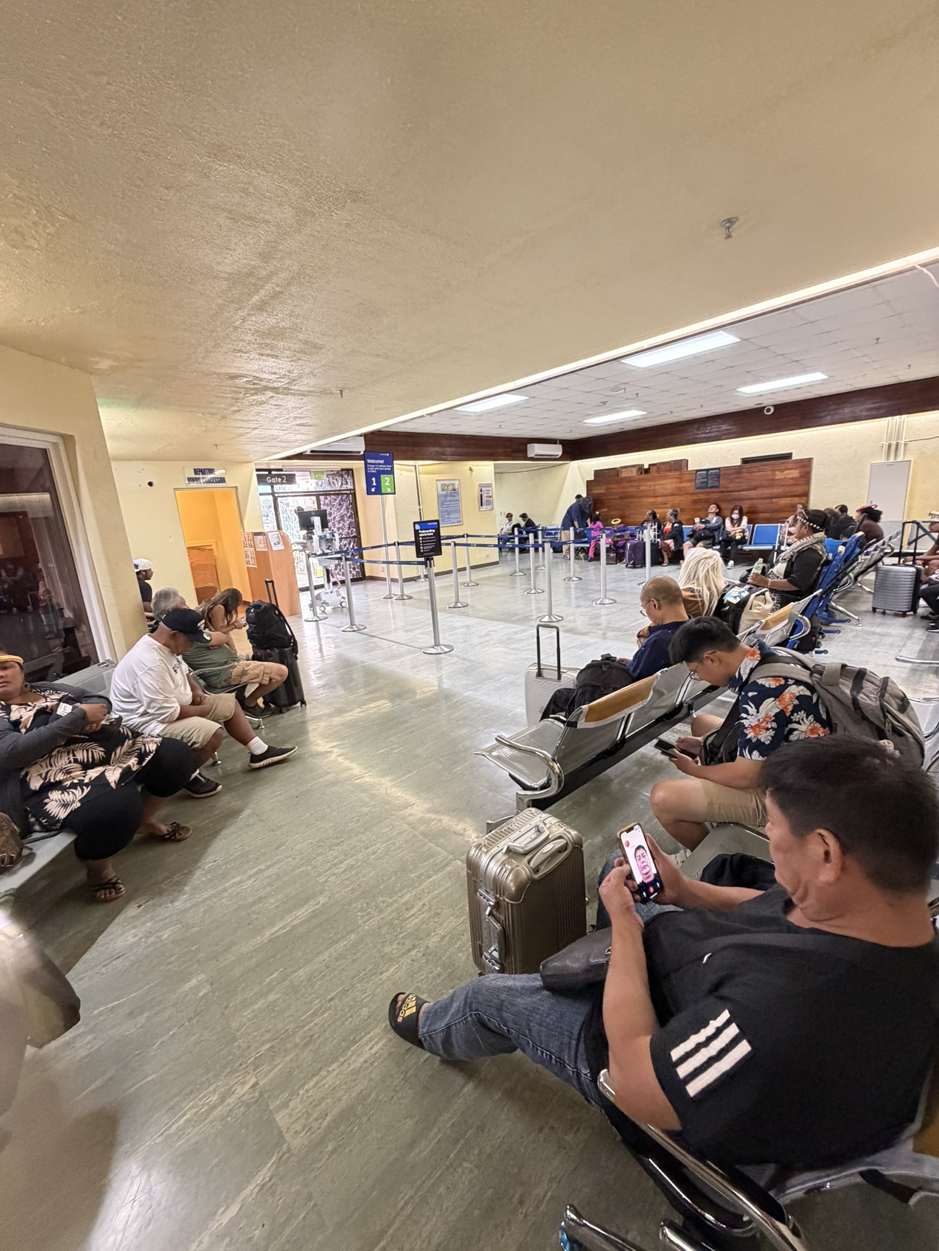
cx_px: 470
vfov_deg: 102.1
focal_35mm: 14
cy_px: 626
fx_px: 506
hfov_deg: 85.7
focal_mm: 2.22
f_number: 2.2
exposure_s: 1/60
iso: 320
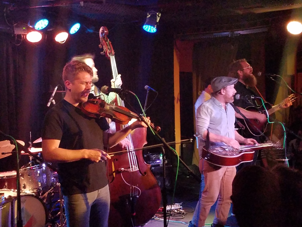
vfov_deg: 53.1
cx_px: 151
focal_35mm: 26
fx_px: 227
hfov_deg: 67.3
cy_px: 114
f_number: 1.7
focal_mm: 4.2
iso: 640
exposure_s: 1/10
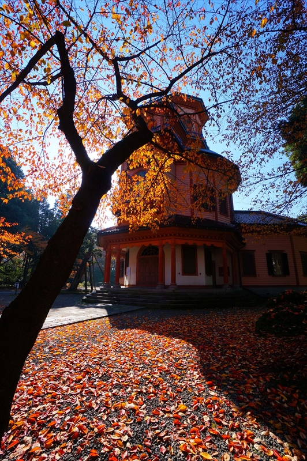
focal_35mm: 15
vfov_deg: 100.4
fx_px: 192
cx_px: 154
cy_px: 230
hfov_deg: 77.2
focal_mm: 10
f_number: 9
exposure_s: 1/640
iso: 400
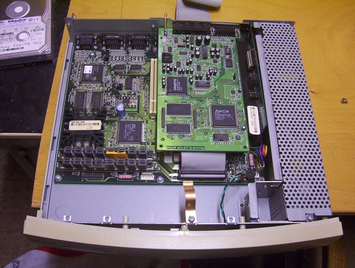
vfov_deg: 33.7
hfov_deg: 43.8
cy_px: 134
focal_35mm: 43
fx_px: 442
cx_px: 178
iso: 200
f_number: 2.73
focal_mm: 5.77
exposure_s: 1/17.4
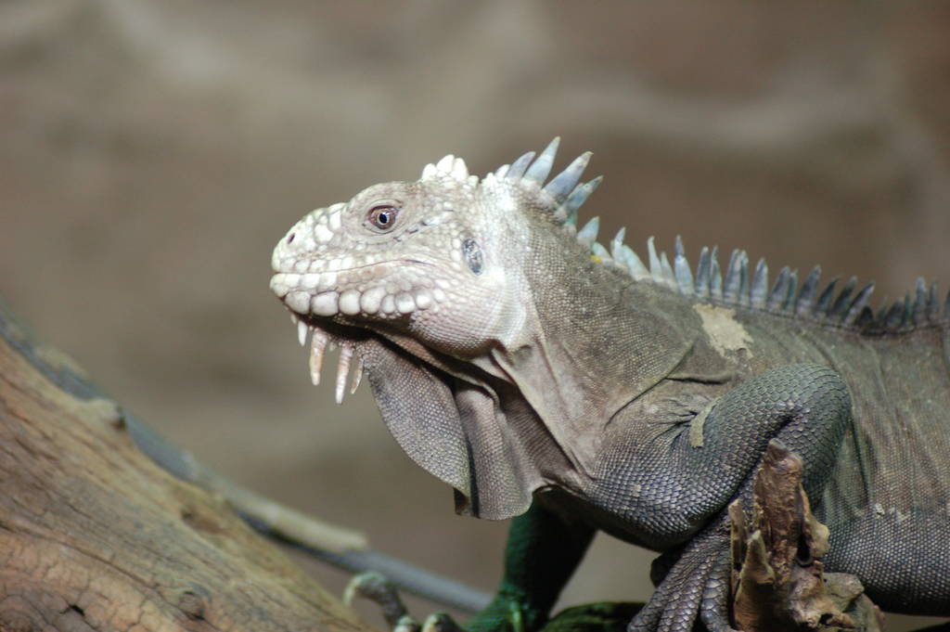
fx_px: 5339
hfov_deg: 10.2
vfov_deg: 6.8
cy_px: 316
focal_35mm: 202
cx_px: 475
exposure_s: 1/80
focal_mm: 135
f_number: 4.5
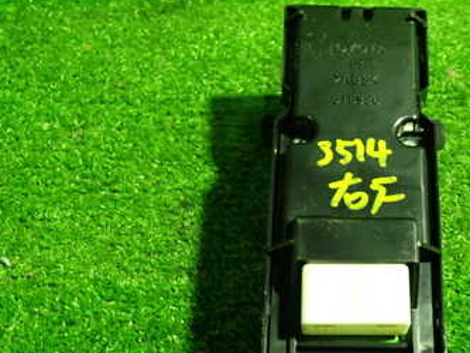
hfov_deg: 34.7
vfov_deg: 27.0
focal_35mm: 54
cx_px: 357
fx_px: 733
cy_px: 208
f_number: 2.3
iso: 500
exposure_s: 1/30
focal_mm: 5.4
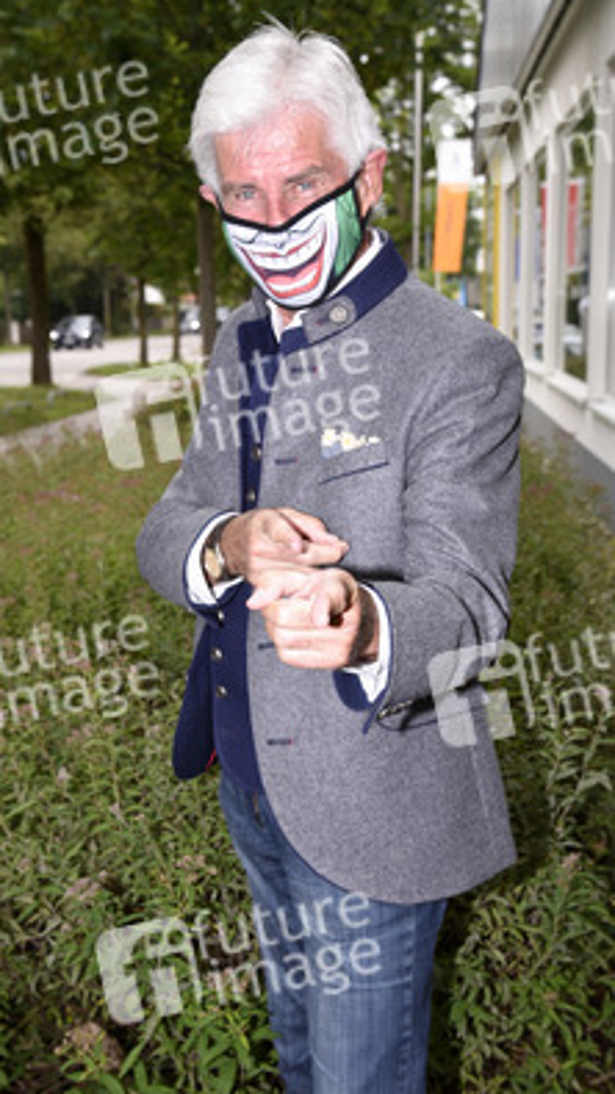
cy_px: 543
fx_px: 1537
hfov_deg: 22.6
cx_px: 319
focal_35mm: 53
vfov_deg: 39.2
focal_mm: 50
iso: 200
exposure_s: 1/160
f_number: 8
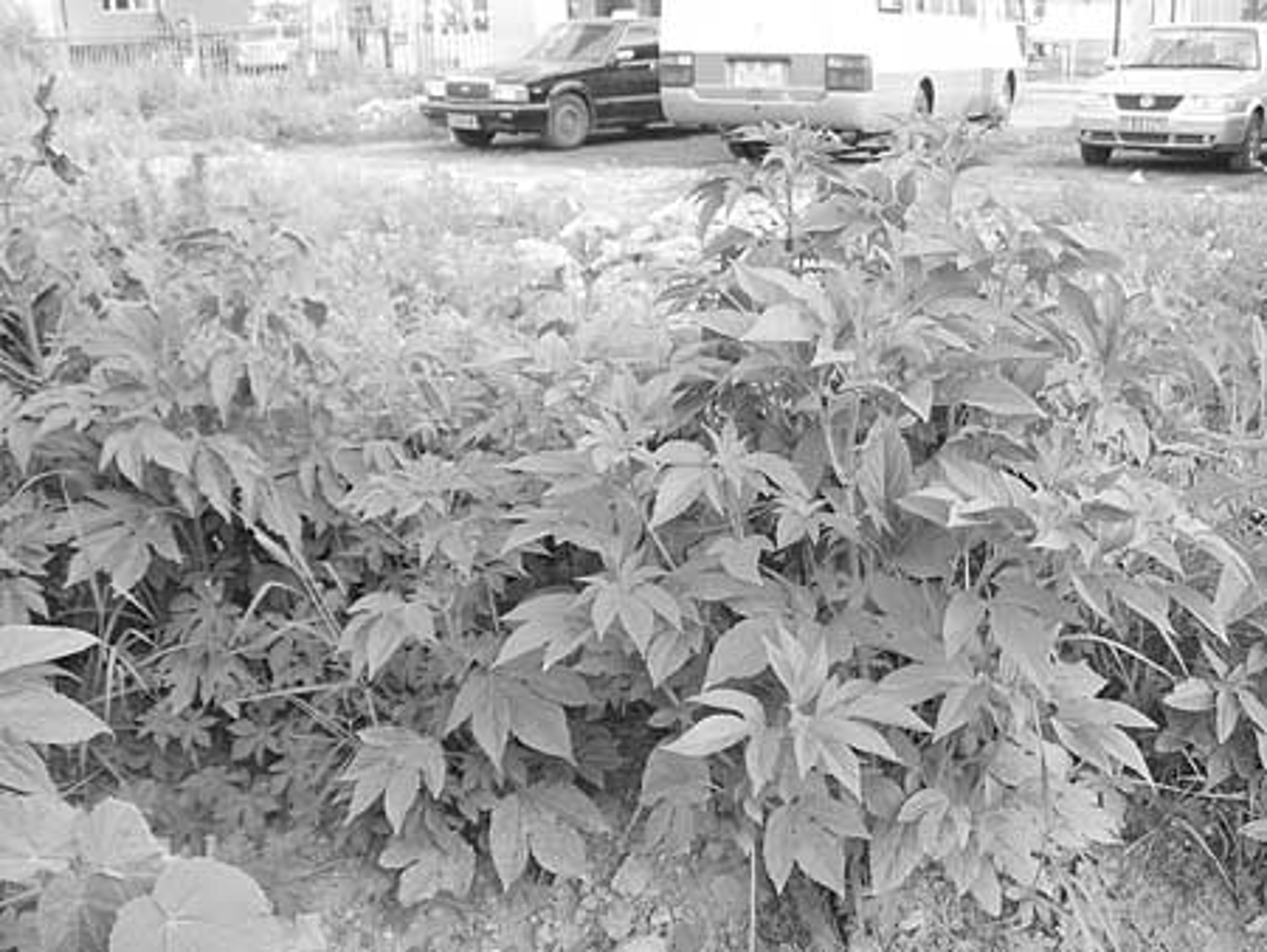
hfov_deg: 58.3
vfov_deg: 45.5
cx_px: 634
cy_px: 476
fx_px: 1135
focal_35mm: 31
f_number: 2.7
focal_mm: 8.13
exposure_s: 1/125
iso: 100
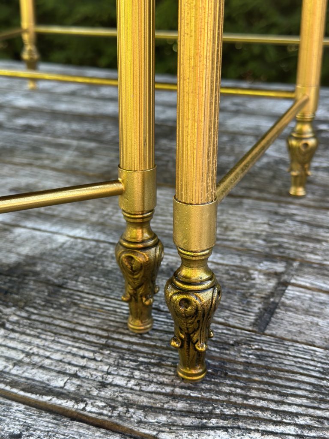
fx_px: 608
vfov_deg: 39.7
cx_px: 164
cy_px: 220
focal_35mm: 48
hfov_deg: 30.3
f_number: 1.78
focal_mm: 6.86
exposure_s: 1/571
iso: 80
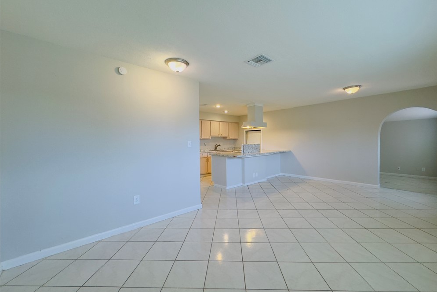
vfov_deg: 77.3
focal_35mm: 15
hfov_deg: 100.4
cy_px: 146
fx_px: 182
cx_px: 225
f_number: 2.2
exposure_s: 1/120
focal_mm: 2.22
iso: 160
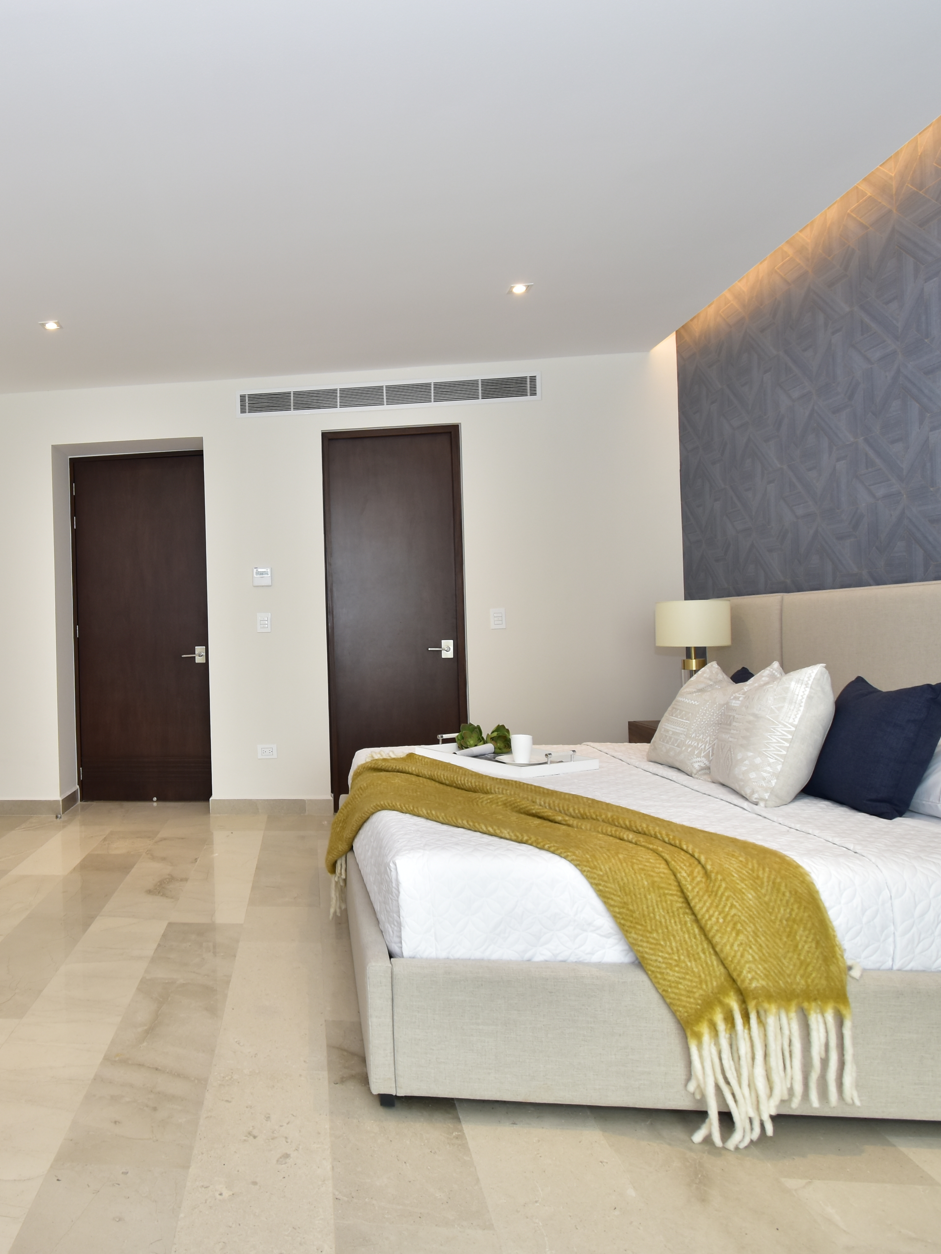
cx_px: 195
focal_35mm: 22
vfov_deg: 76.4
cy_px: 633
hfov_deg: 56.8
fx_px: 797
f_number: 5.6
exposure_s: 1/20
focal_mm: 10
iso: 200
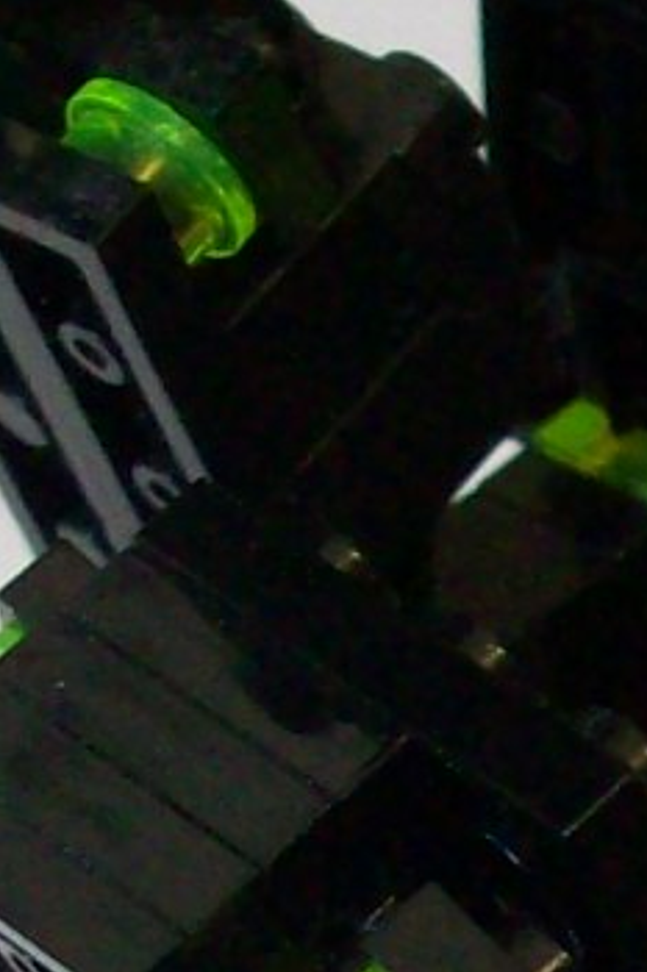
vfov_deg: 7.3
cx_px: 1330
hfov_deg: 4.8
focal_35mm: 280
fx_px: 7555
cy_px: 1108
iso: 160
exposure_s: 1/16.8
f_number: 3.1
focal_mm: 7.6
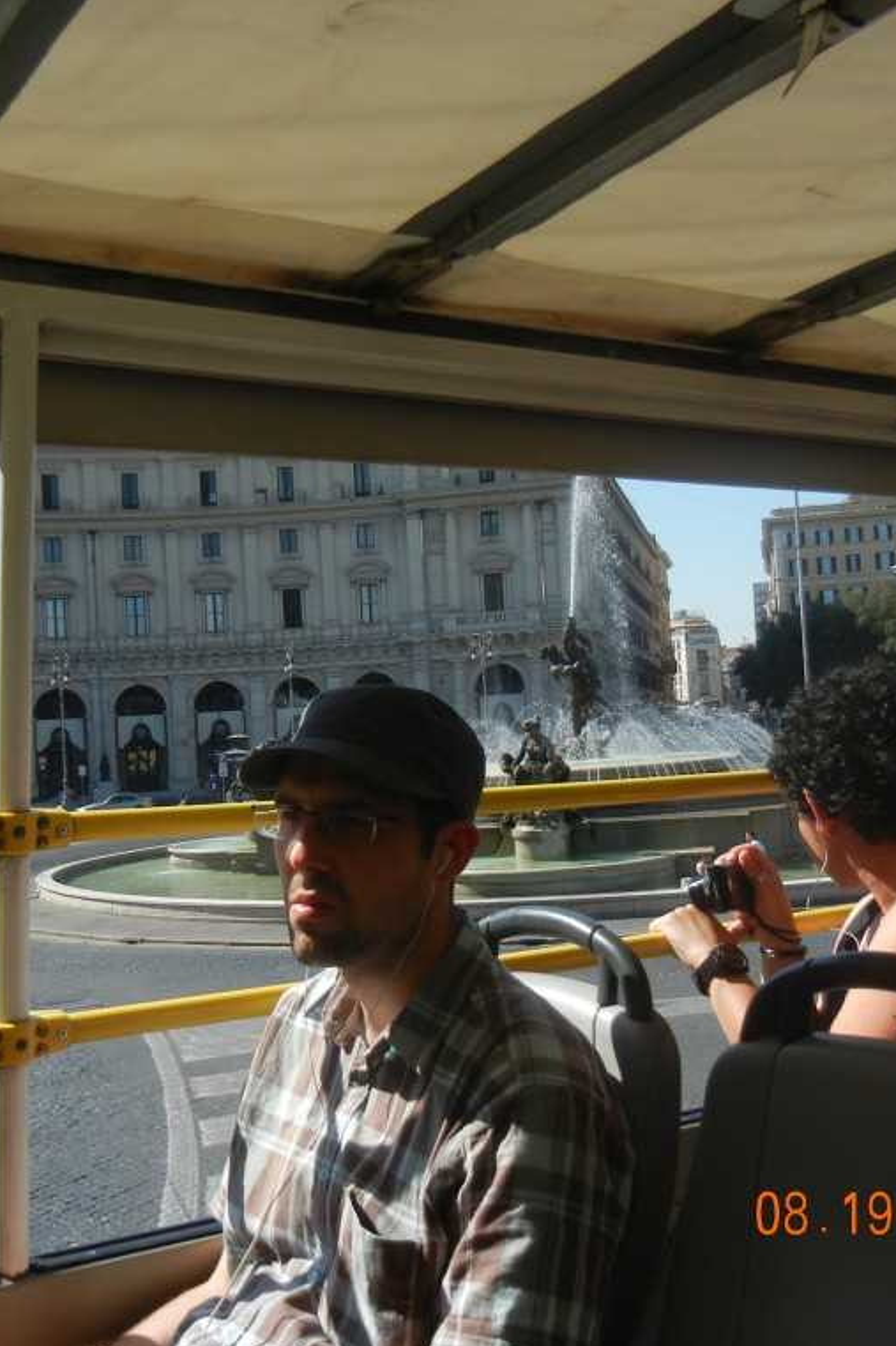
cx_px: 406
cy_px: 676
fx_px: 1569
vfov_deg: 46.4
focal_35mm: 42
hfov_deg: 31.9
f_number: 7
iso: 160
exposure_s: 1/279
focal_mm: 5.4
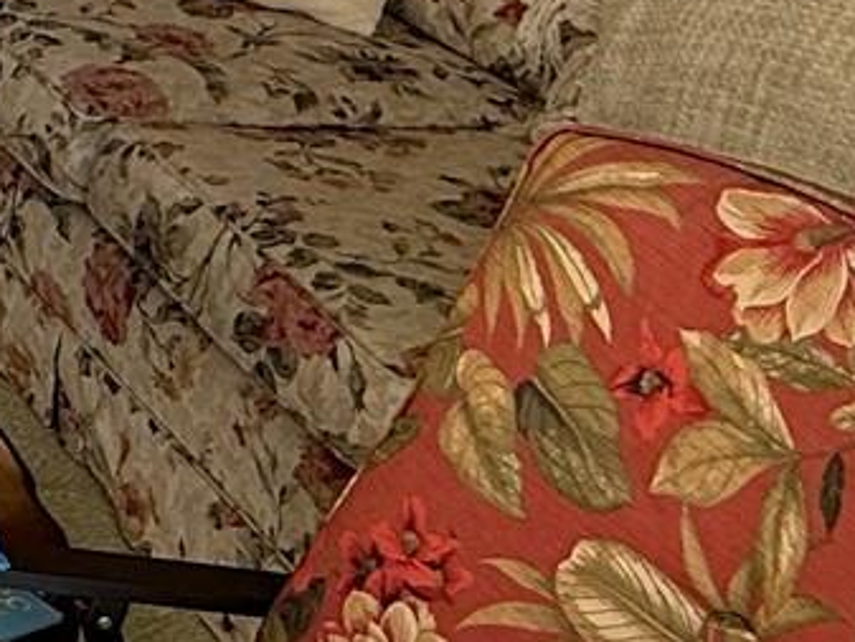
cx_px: -761
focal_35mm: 85
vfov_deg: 17.1
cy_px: 43
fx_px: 2100
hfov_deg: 17.7
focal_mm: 2.22
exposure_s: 1/139
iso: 64
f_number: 2.2
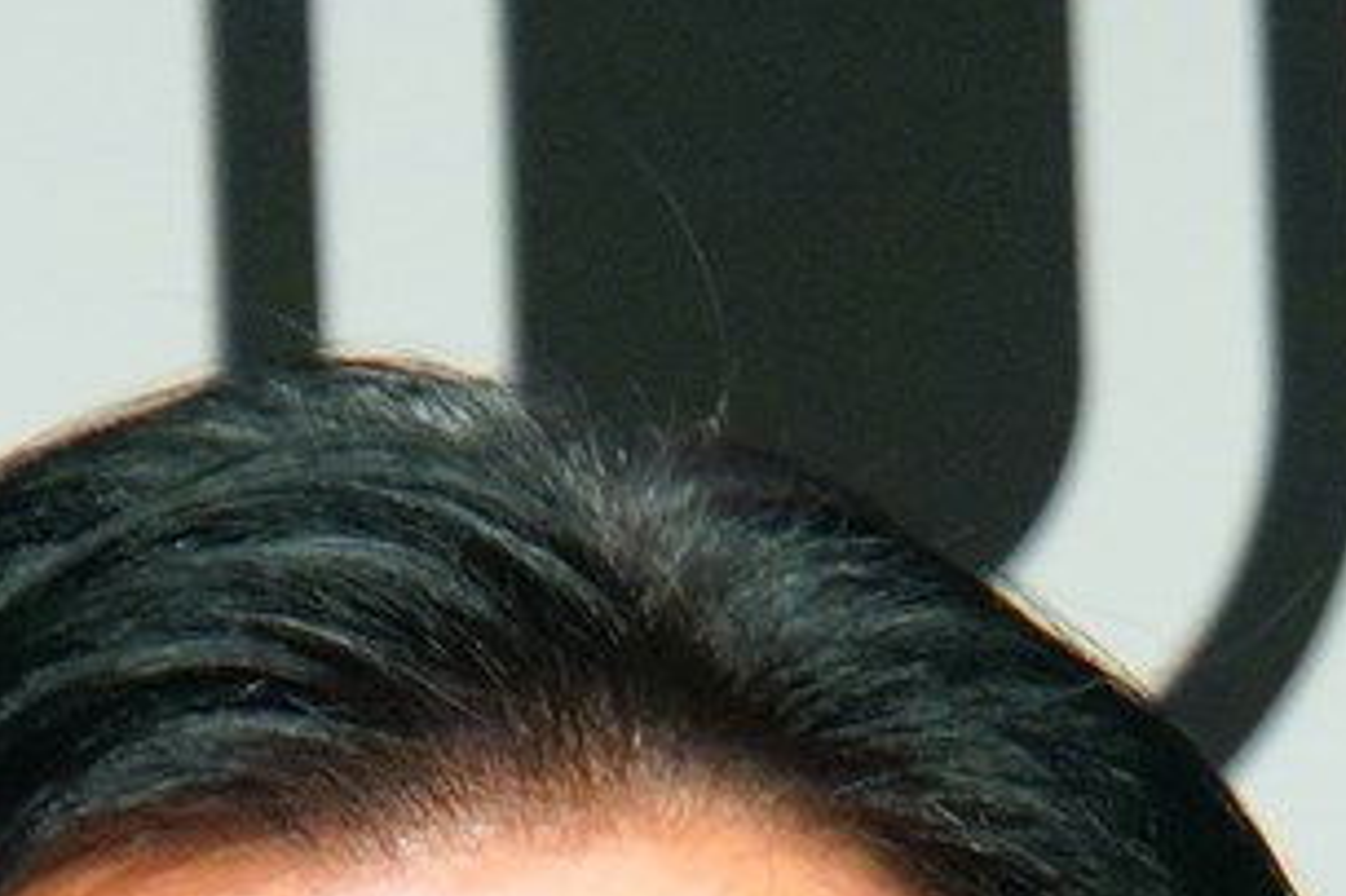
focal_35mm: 1661
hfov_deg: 1.2
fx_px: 62067
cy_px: 2812
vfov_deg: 0.8
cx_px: 834
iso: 1250
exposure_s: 1/100
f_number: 6.3
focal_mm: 176
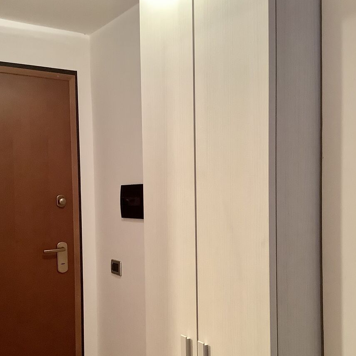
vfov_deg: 44.4
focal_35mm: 37
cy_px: 232
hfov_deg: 44.9
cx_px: 180
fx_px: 431
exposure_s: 1/50
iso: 250
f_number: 2.4
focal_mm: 3.3
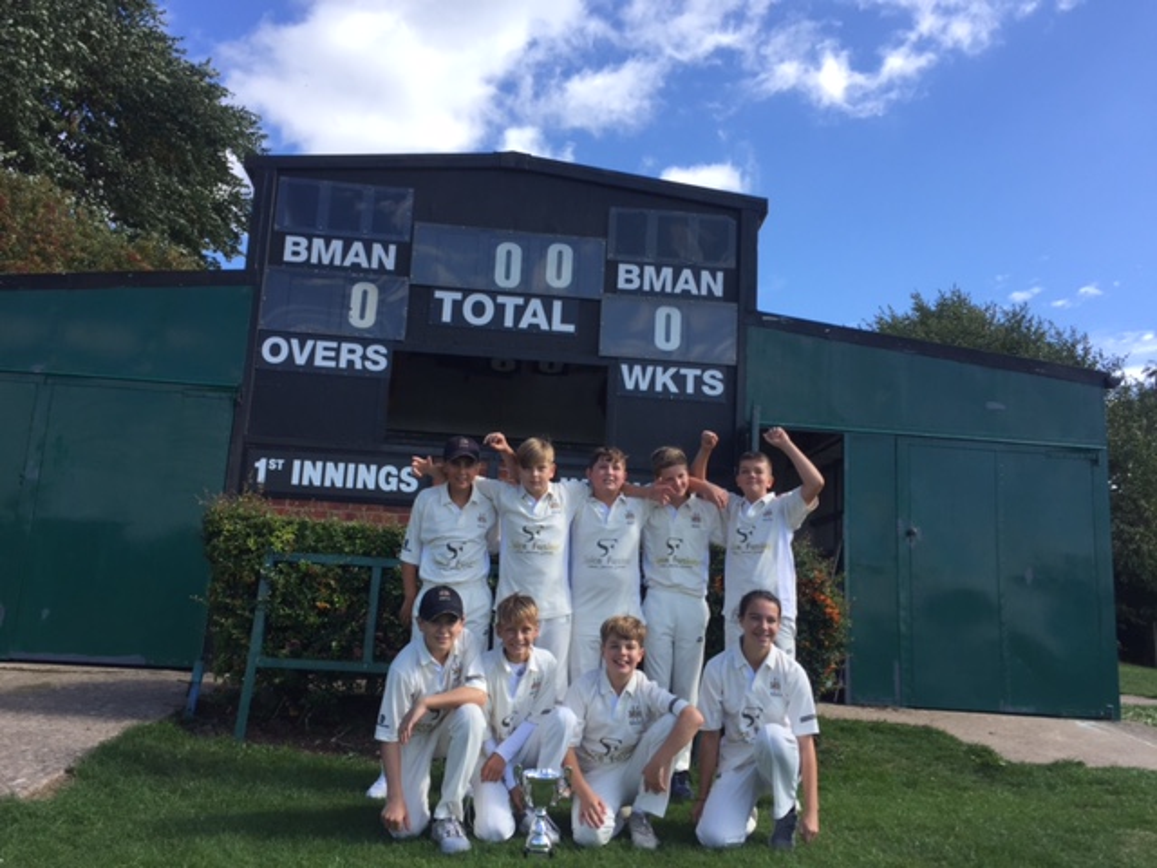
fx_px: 969
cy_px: 434
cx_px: 578
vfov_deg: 48.2
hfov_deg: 61.7
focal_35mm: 29
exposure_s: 1/989
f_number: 2.2
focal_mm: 4.15
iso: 32
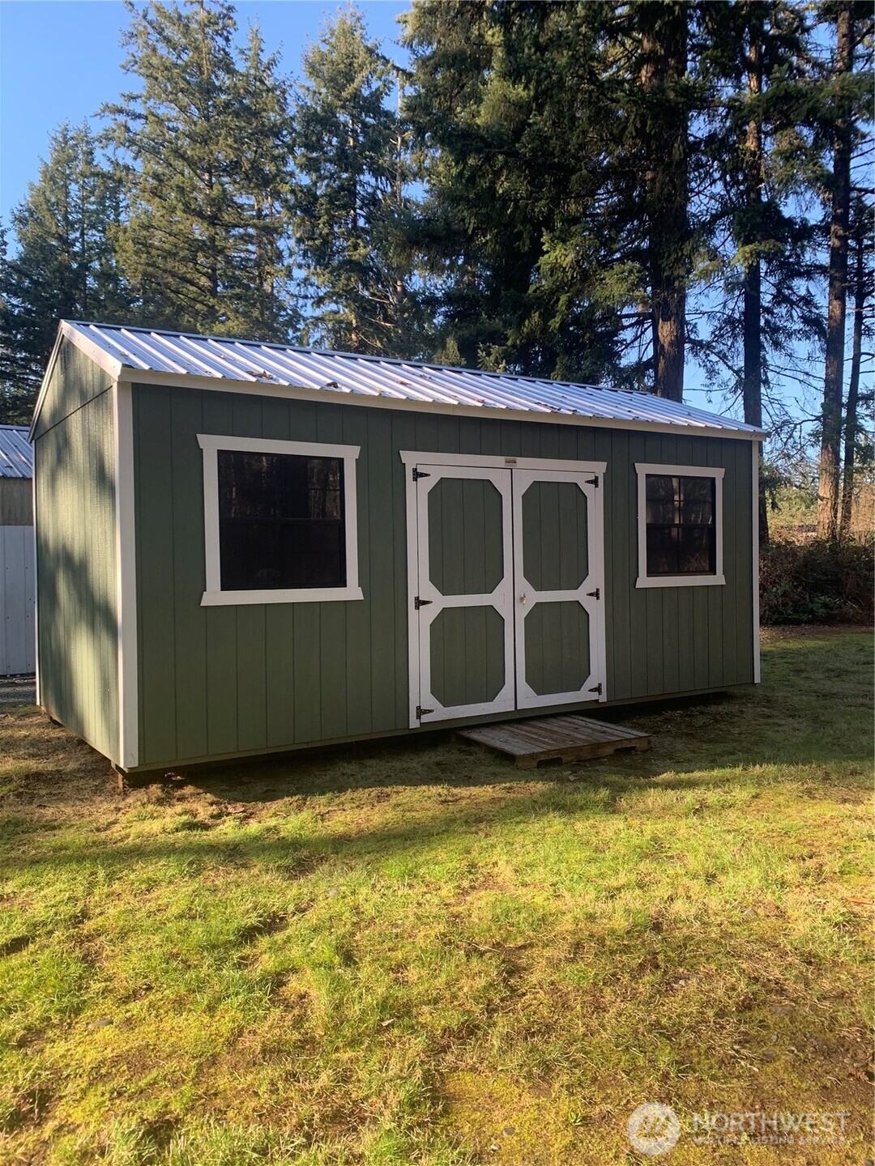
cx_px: 438
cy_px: 583
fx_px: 876
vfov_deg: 67.3
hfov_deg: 53.1
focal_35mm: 26
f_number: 1.8
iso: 25
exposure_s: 1/207
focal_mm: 4.25
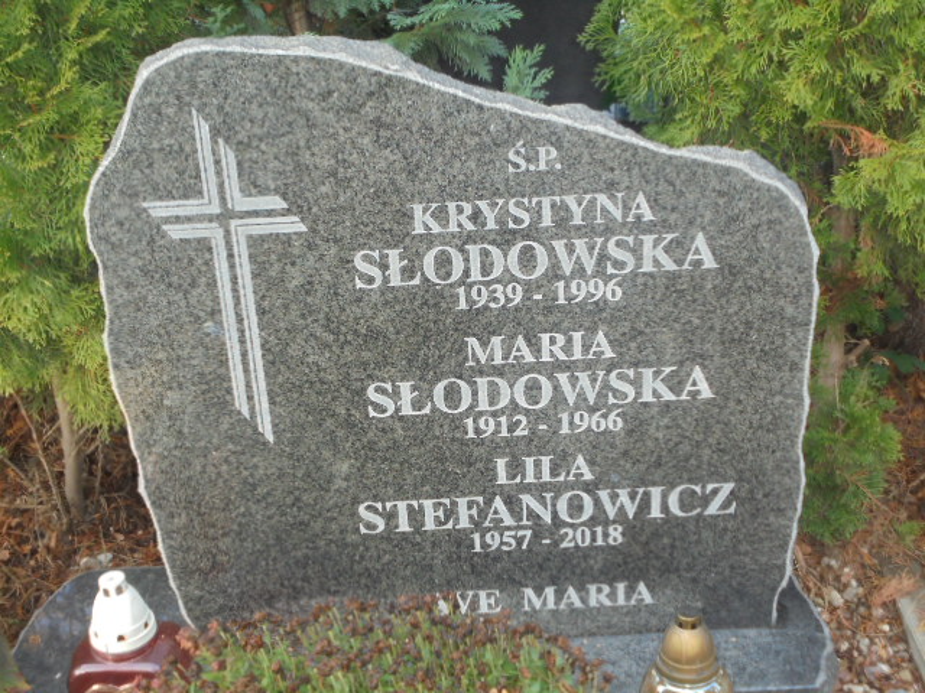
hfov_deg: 38.9
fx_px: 1309
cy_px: 346
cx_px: 462
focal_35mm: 49
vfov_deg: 29.7
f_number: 4.8
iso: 200
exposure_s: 1/30
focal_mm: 8.9
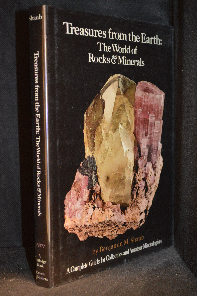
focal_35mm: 63
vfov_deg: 31.9
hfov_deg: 21.5
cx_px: 98
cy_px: 148
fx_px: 518
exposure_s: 1/30
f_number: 5.3
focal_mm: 42
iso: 2500
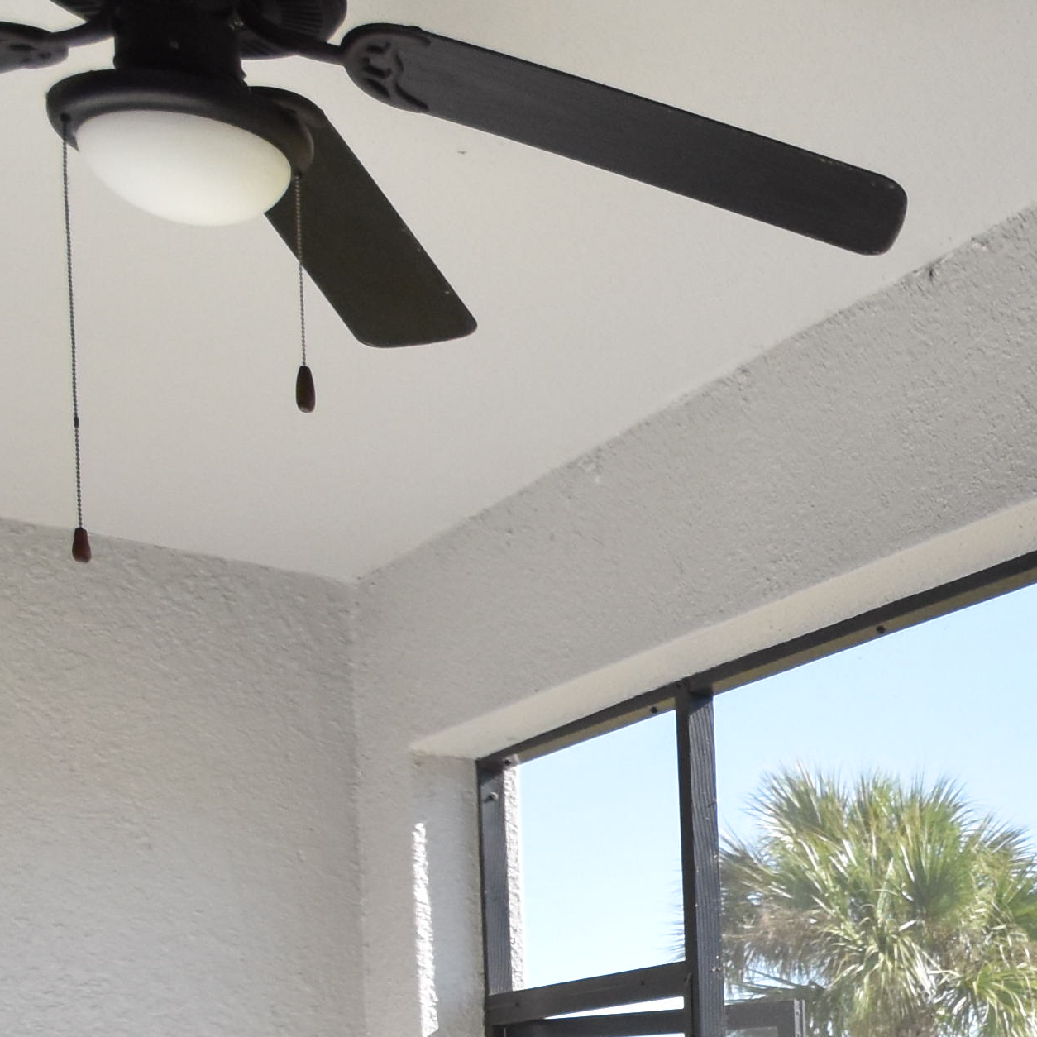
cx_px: 1590
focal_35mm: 61
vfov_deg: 24.9
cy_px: 1302
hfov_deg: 22.6
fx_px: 2067
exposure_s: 1/2000
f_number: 3.5
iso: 800
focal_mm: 10
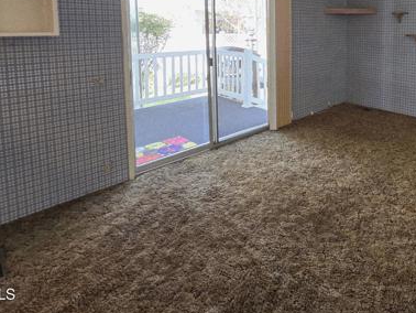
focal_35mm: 22
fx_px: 265
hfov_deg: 70.9
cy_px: 54
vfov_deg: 55.9
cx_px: 315
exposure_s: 1/60.2
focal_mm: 2.2
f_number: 2.2
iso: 160
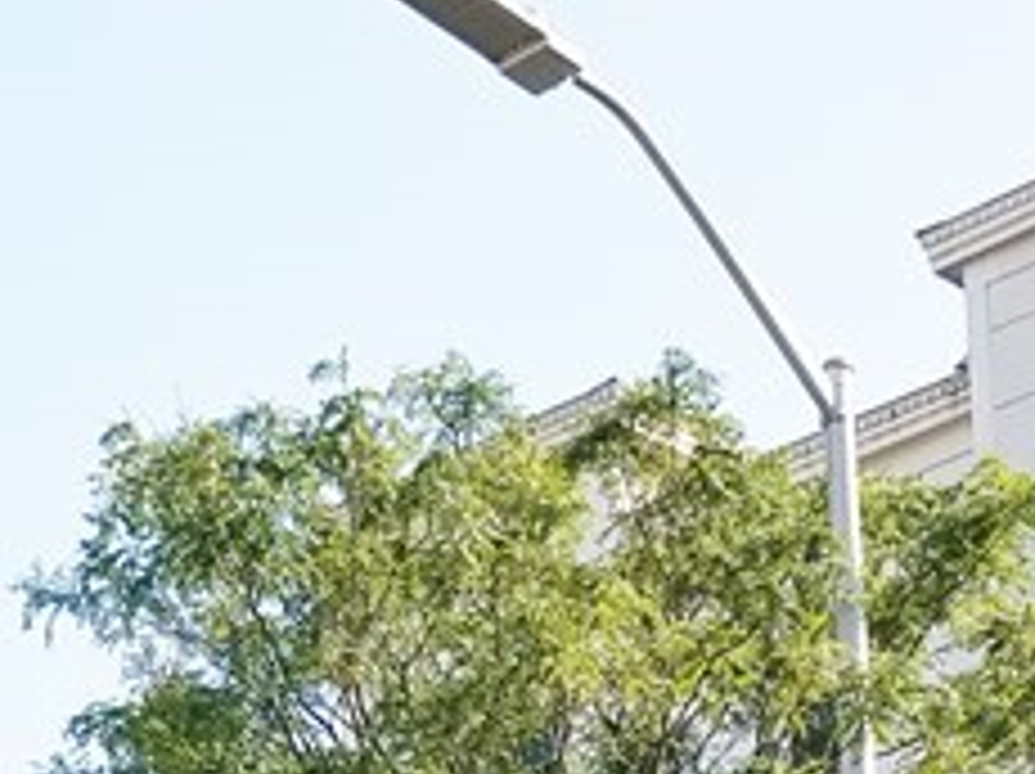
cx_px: 432
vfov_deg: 12.3
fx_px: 3465
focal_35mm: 116
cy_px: 1080
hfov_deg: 17.0
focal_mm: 4.2
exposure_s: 1/1200
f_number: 1.7
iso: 40
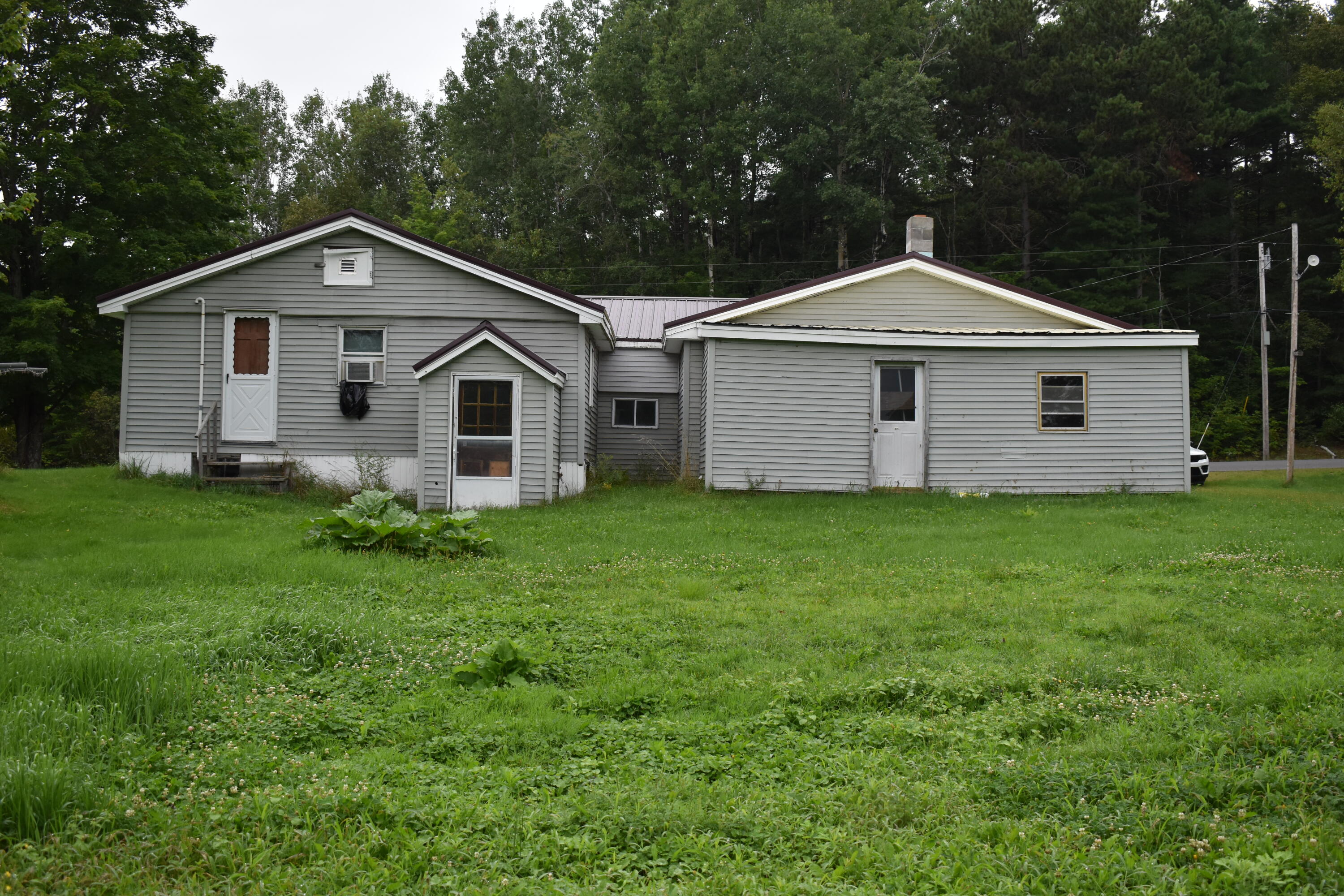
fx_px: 1400
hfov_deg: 51.3
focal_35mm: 38
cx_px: 672
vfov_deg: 35.5
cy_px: 448
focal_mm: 25
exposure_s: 1/250
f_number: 5
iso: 400
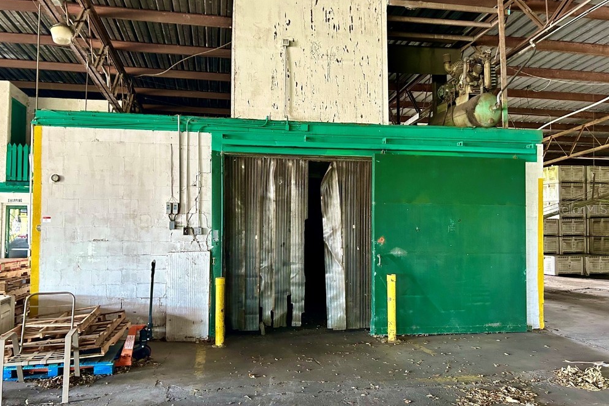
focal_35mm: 28
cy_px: 209
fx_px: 474
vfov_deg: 46.4
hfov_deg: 65.5
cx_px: 294
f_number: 1.5
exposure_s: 1/48
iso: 500
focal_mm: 5.7
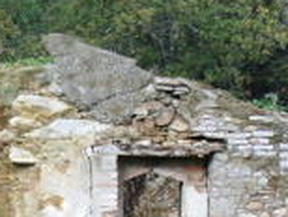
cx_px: -176
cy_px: 211
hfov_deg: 6.5
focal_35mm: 301
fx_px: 2508
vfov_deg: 4.9
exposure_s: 1/320
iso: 100
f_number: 4
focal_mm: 10.5
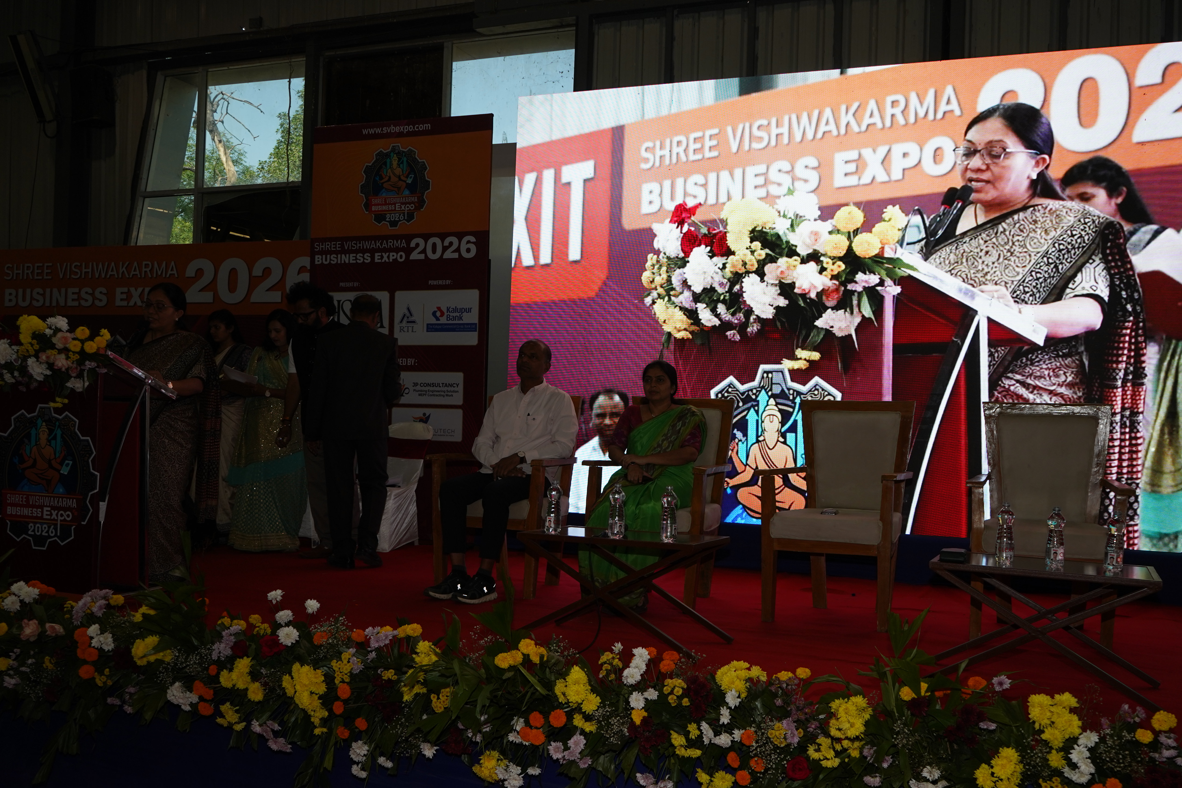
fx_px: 1083
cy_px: 423
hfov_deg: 57.1
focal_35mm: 33
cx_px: 649
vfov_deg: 39.9
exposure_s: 1/125
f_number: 5.6
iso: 500
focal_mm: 28
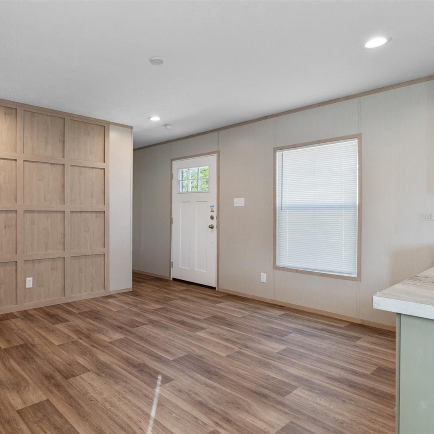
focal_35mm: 23
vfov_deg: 67.3
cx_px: 130
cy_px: 217
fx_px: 326
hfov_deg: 64.7
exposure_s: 1/160
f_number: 8
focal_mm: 12
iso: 320
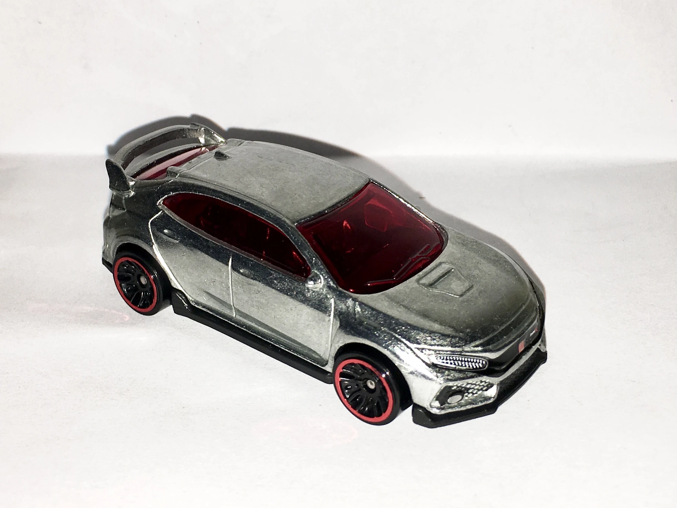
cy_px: 254
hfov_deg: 61.7
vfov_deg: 48.2
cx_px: 338
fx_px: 567
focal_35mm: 29
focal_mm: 4.15
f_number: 2.2
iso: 25
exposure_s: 1/248
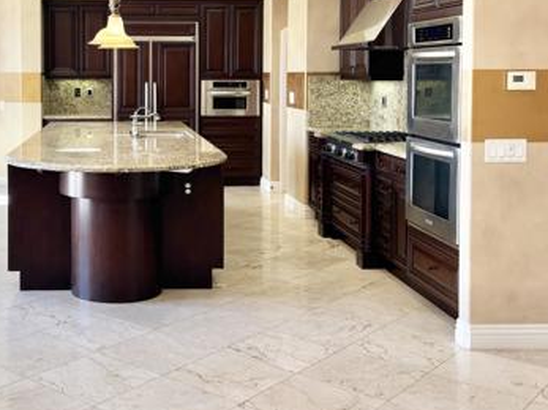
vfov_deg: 29.8
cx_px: 144
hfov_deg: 38.7
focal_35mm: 48
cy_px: 106
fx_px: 760
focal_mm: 5.96
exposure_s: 1/120
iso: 32
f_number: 1.6
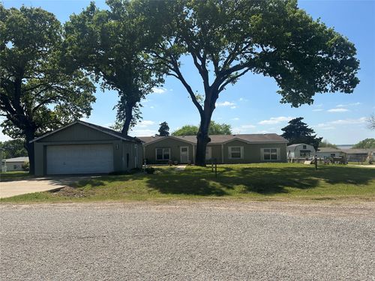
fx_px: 260
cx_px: 188
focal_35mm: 24
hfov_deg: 71.6
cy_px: 140
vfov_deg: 56.8
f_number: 1.78
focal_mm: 6.86
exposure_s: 1/6623
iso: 80
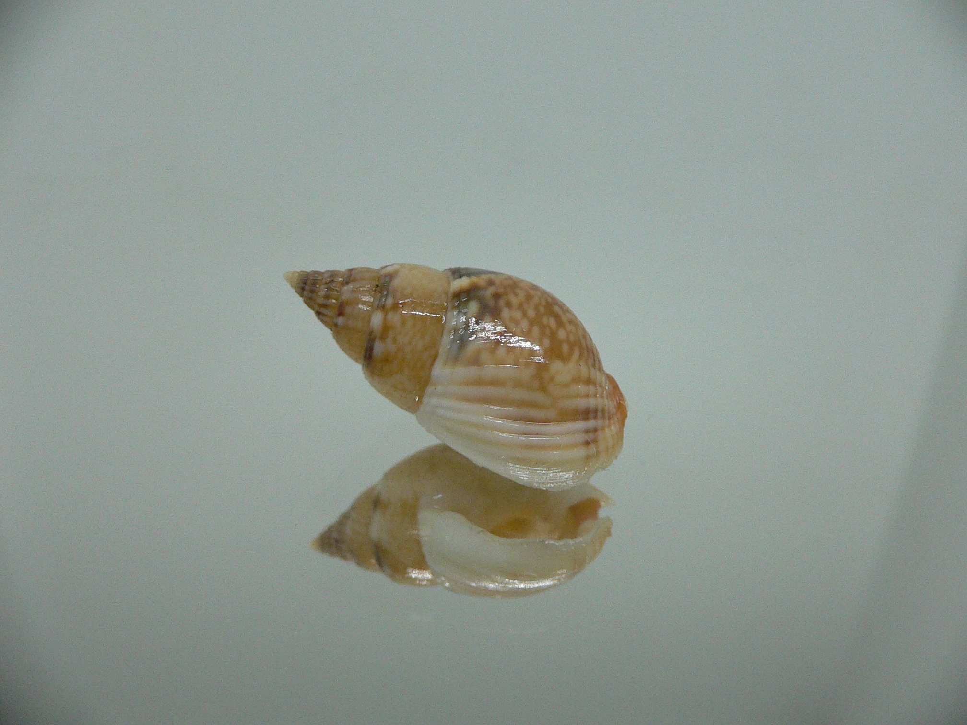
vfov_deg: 40.7
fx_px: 978
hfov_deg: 52.6
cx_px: 484
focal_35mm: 35
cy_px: 362
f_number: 2.8
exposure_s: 1/60
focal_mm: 4.6
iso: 200
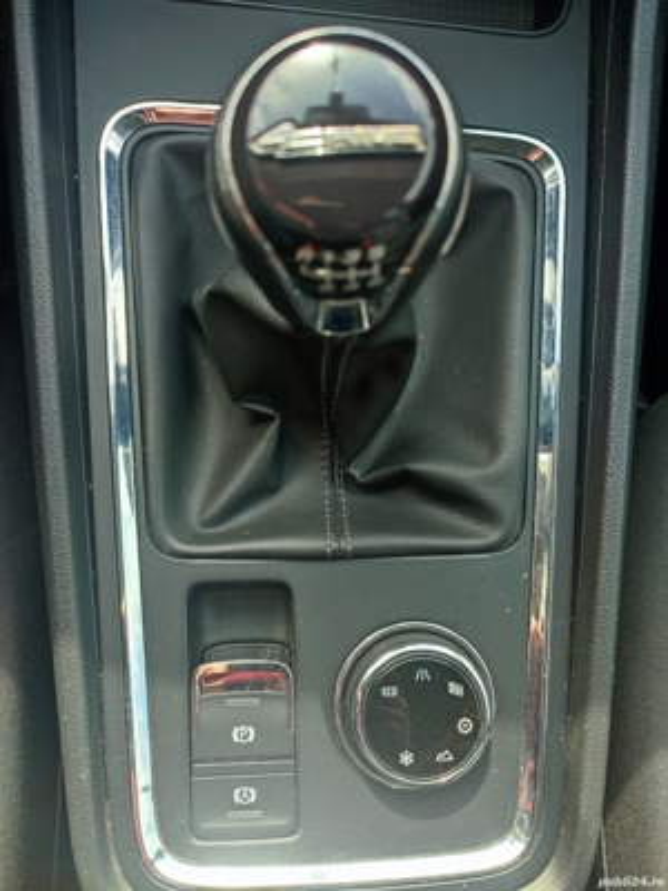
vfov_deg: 69.4
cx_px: 334
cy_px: 446
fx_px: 643
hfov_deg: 54.9
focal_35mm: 25
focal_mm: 6.04
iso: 82
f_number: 1.9
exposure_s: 1/50
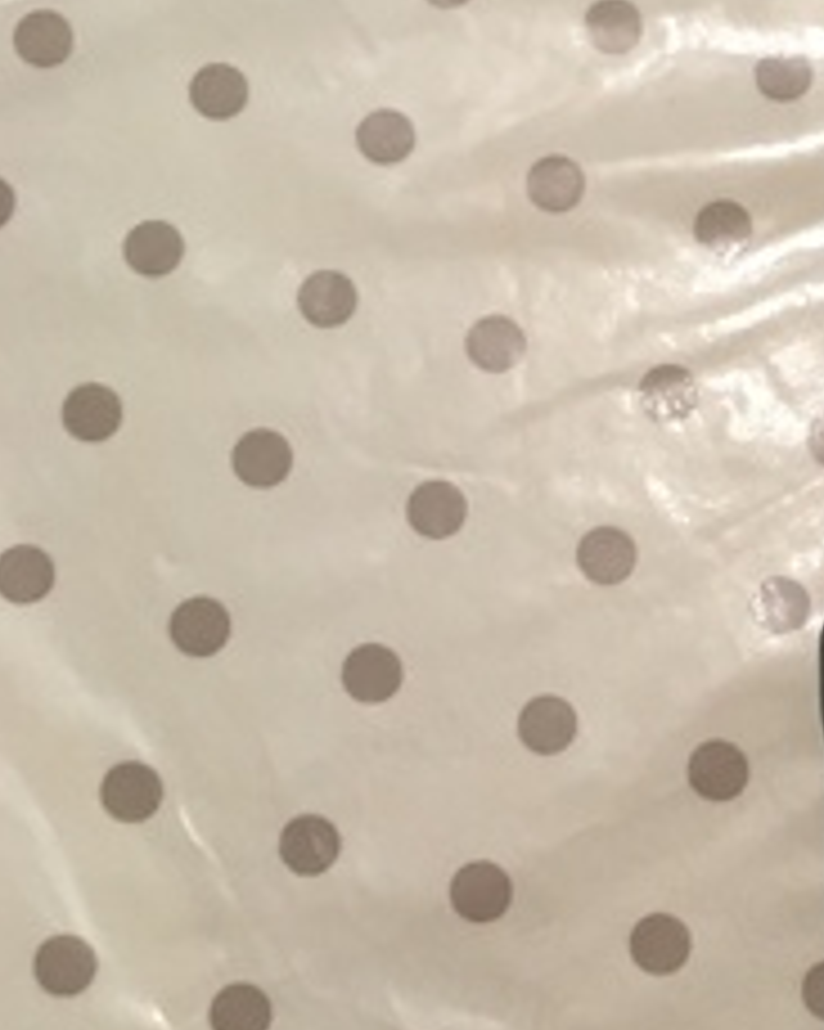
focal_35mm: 99
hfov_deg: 14.4
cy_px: 697
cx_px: 1270
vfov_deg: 19.3
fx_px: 3020
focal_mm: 4.15
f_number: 2.2
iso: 80
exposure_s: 1/17
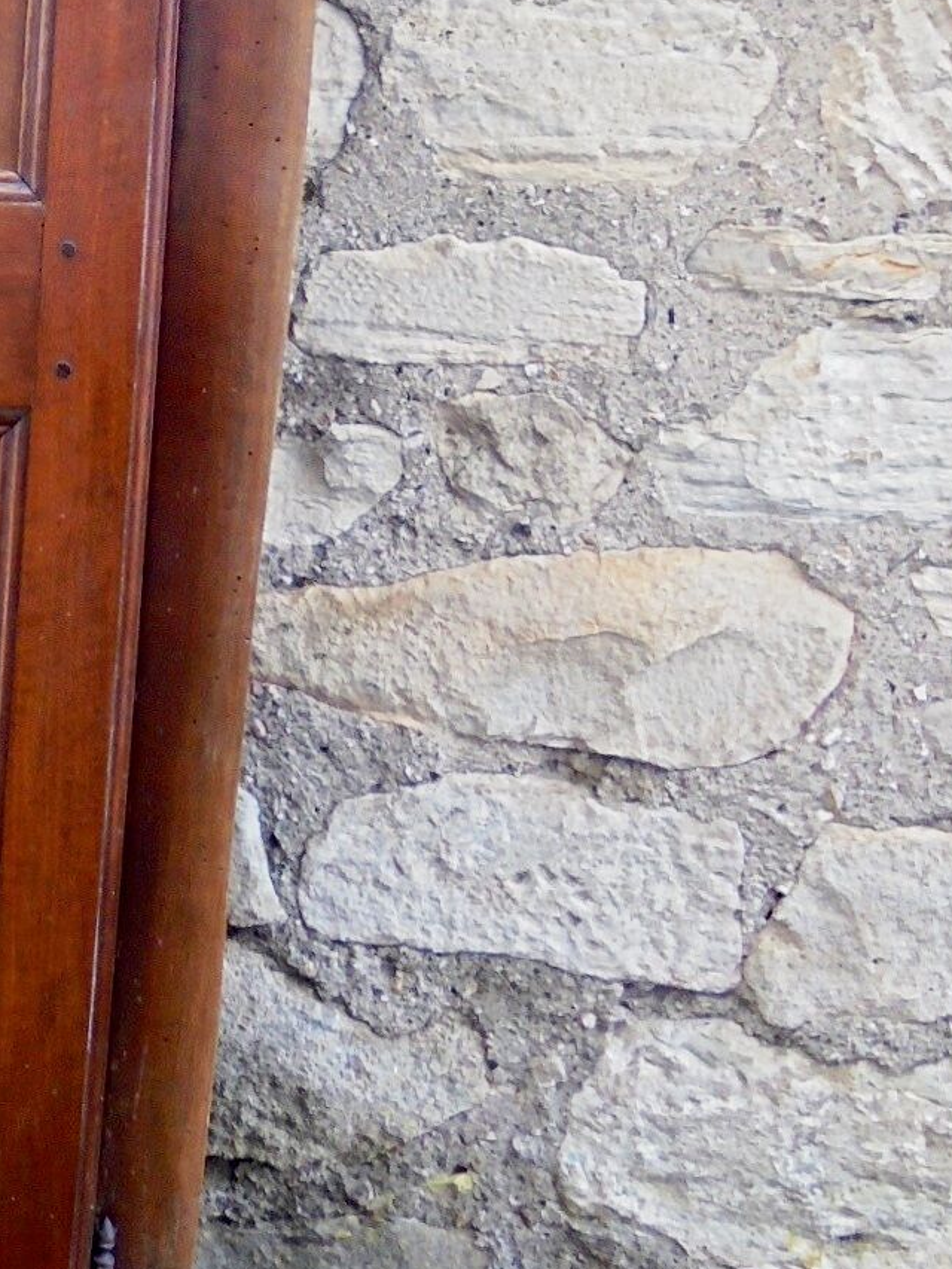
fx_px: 2896
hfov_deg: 17.3
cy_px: 207
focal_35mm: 79
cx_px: -342
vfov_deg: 24.2
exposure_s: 1/40
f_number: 3.5
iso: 100
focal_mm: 4.6
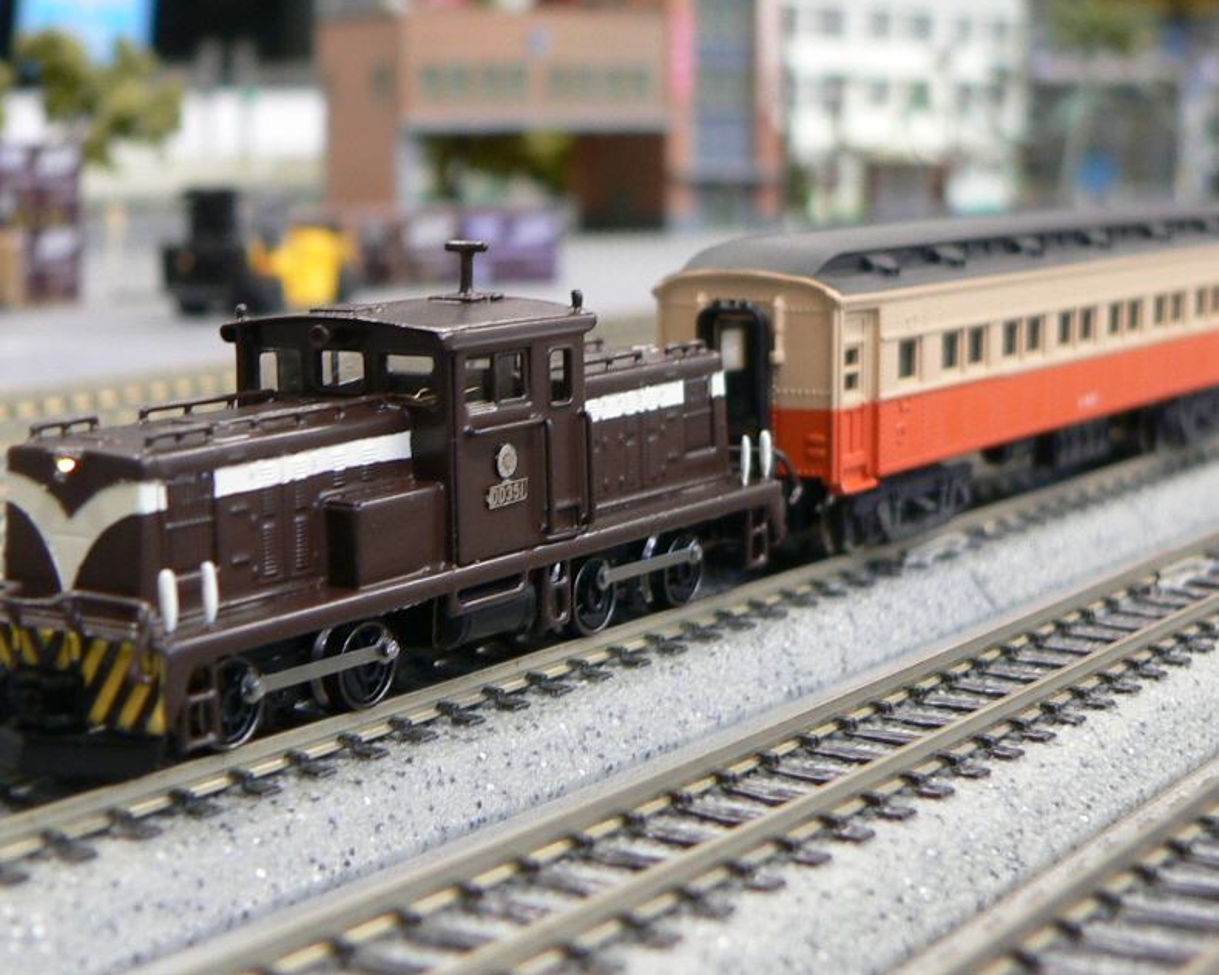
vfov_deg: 22.5
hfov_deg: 27.8
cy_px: 424
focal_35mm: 68
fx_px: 2453
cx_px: 741
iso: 100
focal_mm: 7.1
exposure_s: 1/6
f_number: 2.8
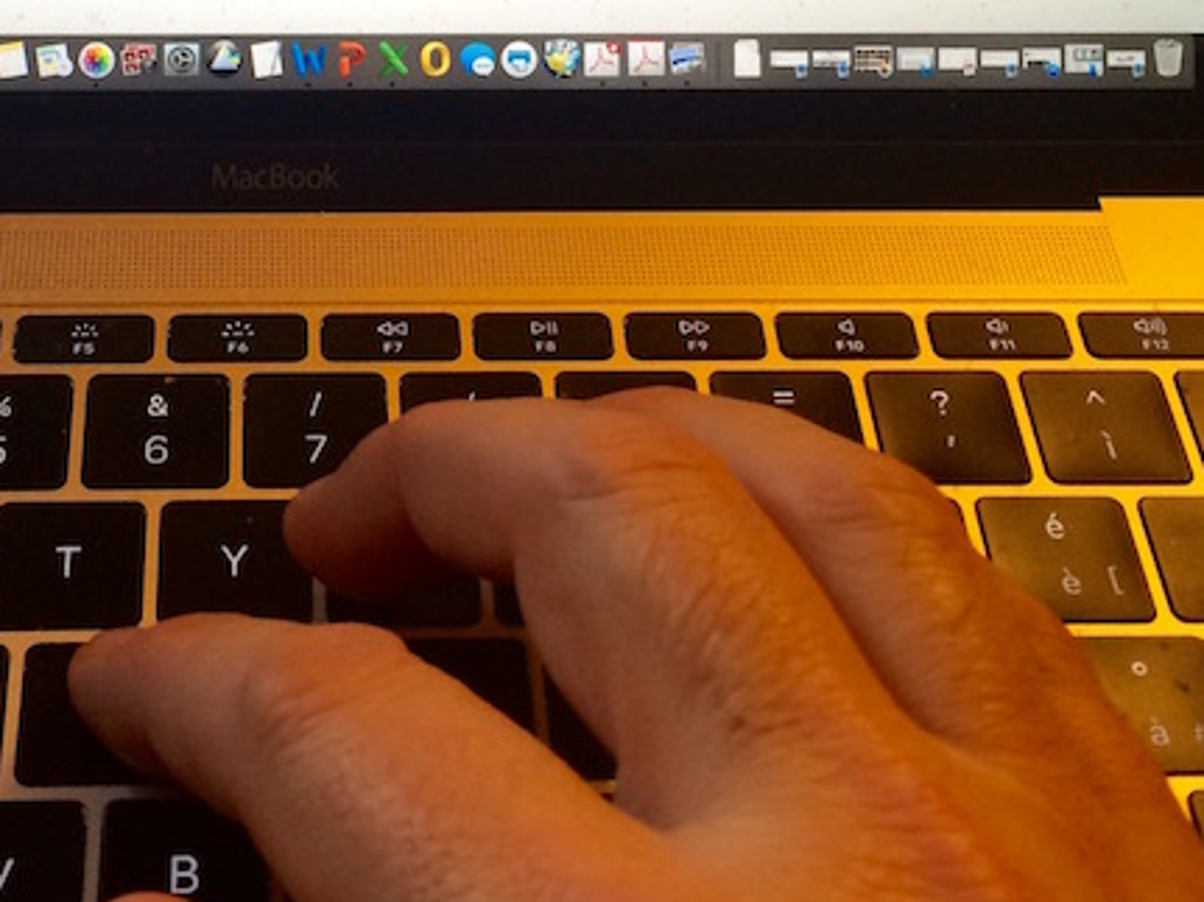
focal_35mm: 66
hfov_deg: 29.0
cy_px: -21
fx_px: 2295
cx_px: 327
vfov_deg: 21.4
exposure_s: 1/33
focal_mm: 4.15
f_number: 2.2
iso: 50
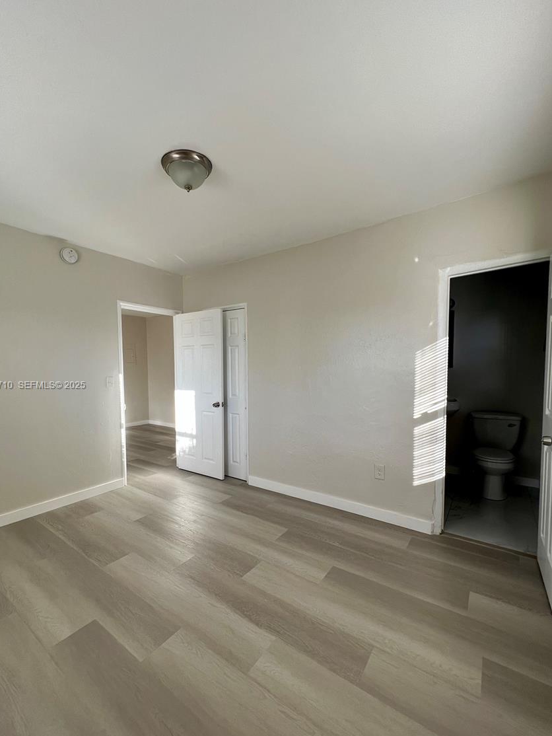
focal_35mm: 14
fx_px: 298
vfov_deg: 102.0
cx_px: 260
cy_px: 386
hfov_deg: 85.6
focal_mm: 1.57
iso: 32
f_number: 1.8
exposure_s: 1/141
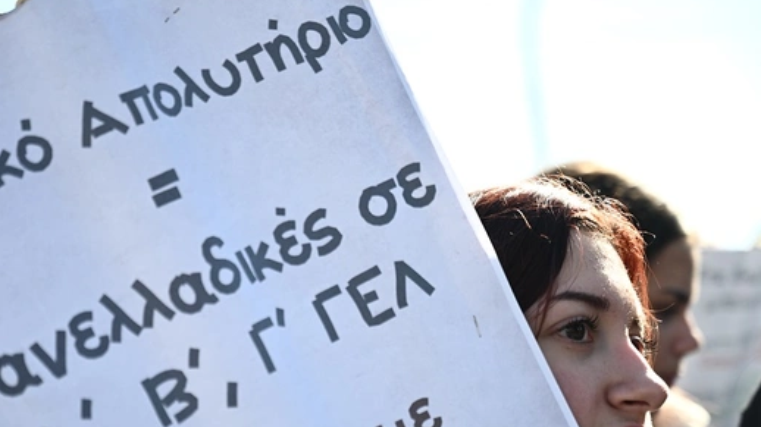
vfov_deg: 13.1
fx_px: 1856
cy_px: 302
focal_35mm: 92
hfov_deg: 23.1
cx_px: 298
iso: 400
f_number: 4
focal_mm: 70
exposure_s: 1/1000
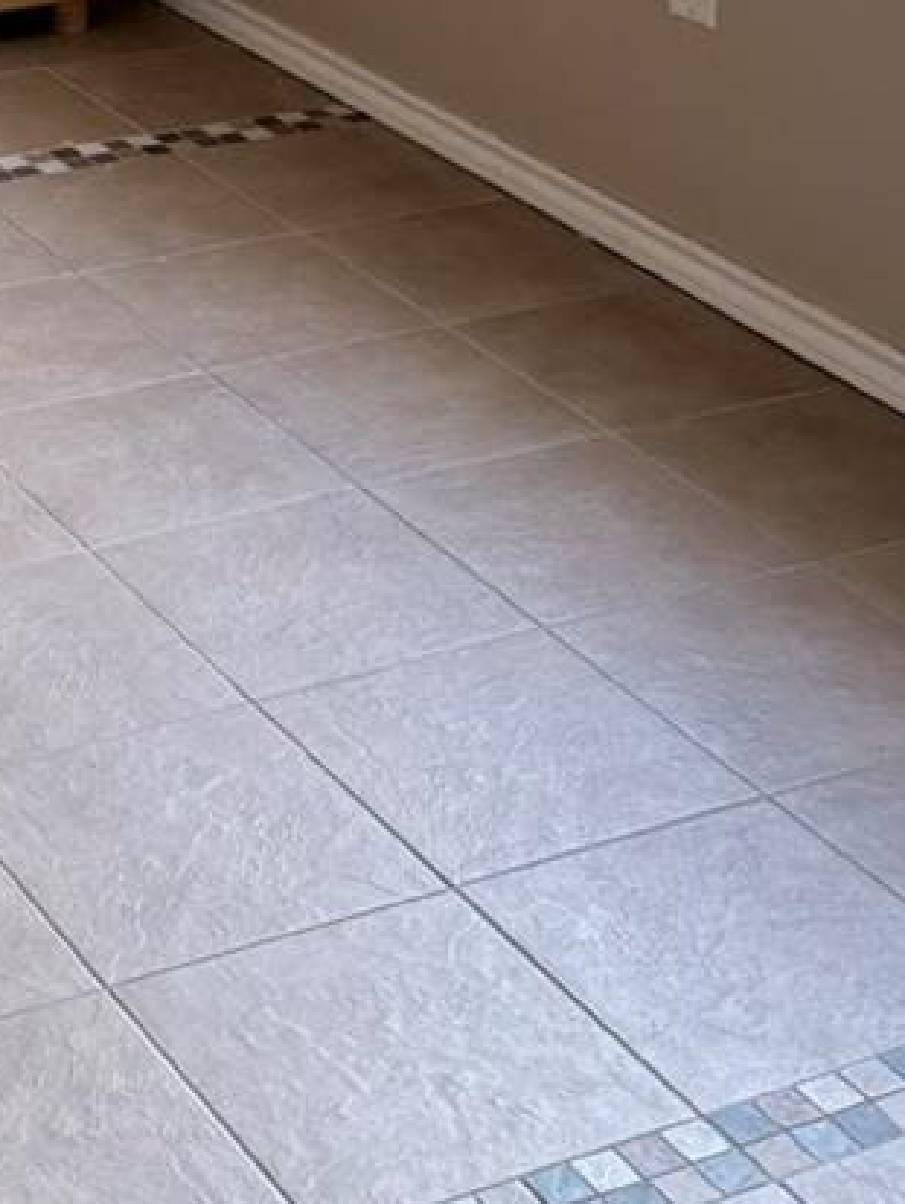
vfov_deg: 20.8
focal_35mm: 89
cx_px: 26
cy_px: -163
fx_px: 3099
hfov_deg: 16.3
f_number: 1.78
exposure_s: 1/204
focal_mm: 6.76
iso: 160
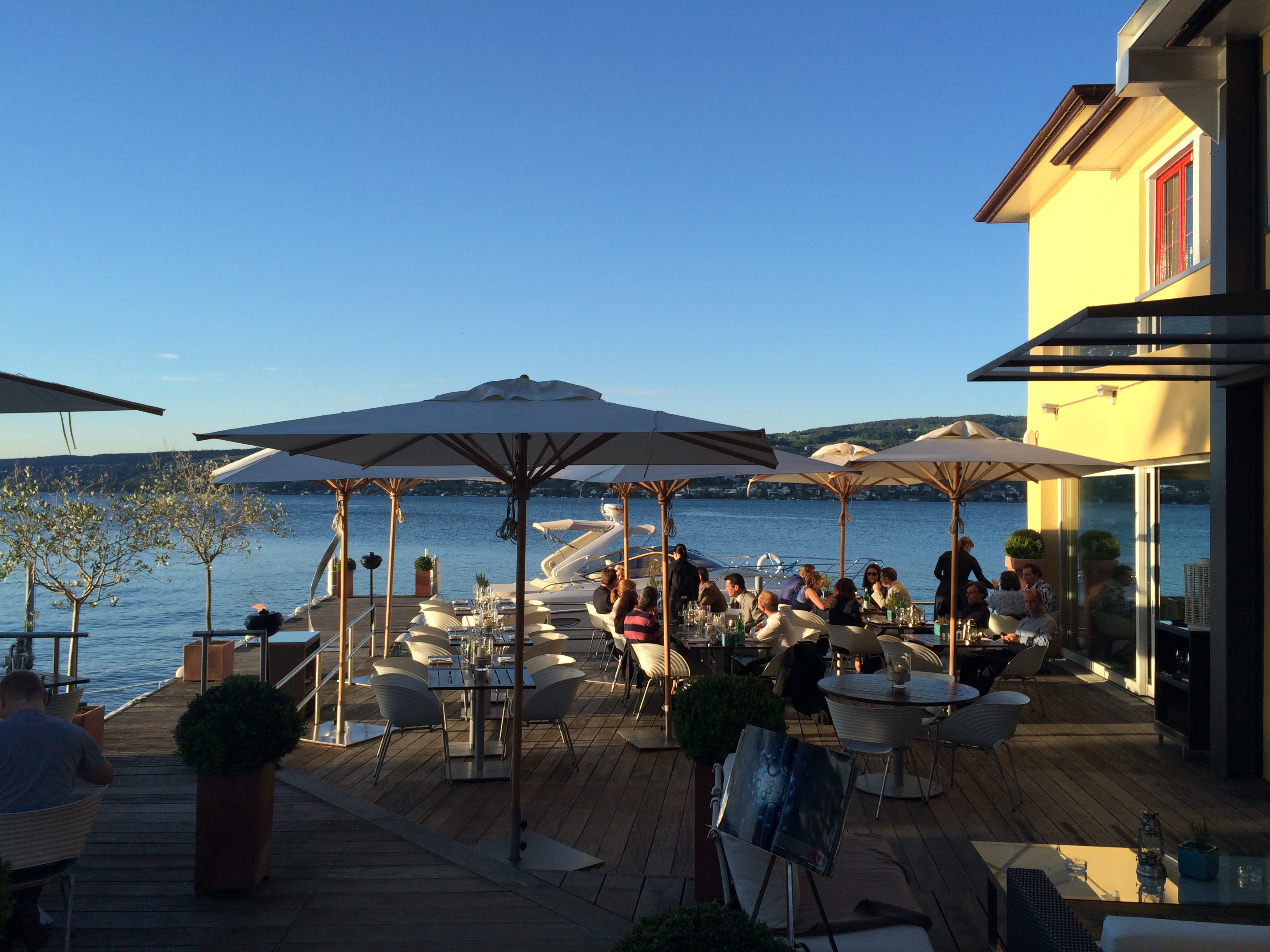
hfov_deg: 60.0
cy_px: 476
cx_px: 635
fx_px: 1101
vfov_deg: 46.8
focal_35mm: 30
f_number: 2.2
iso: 32
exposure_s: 1/1080
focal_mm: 4.12
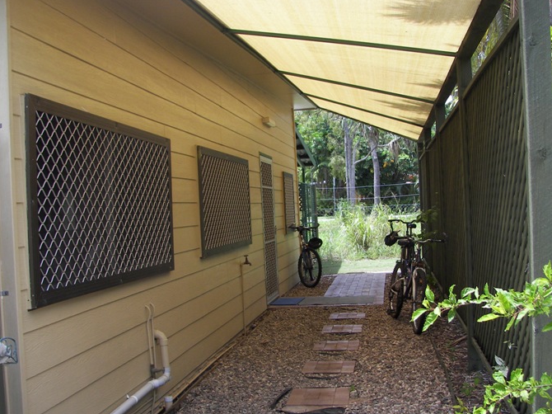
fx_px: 685
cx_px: 275
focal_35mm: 43
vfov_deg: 33.6
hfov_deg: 43.9
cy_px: 228
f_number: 2.8
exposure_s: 1/400
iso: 64
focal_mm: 6
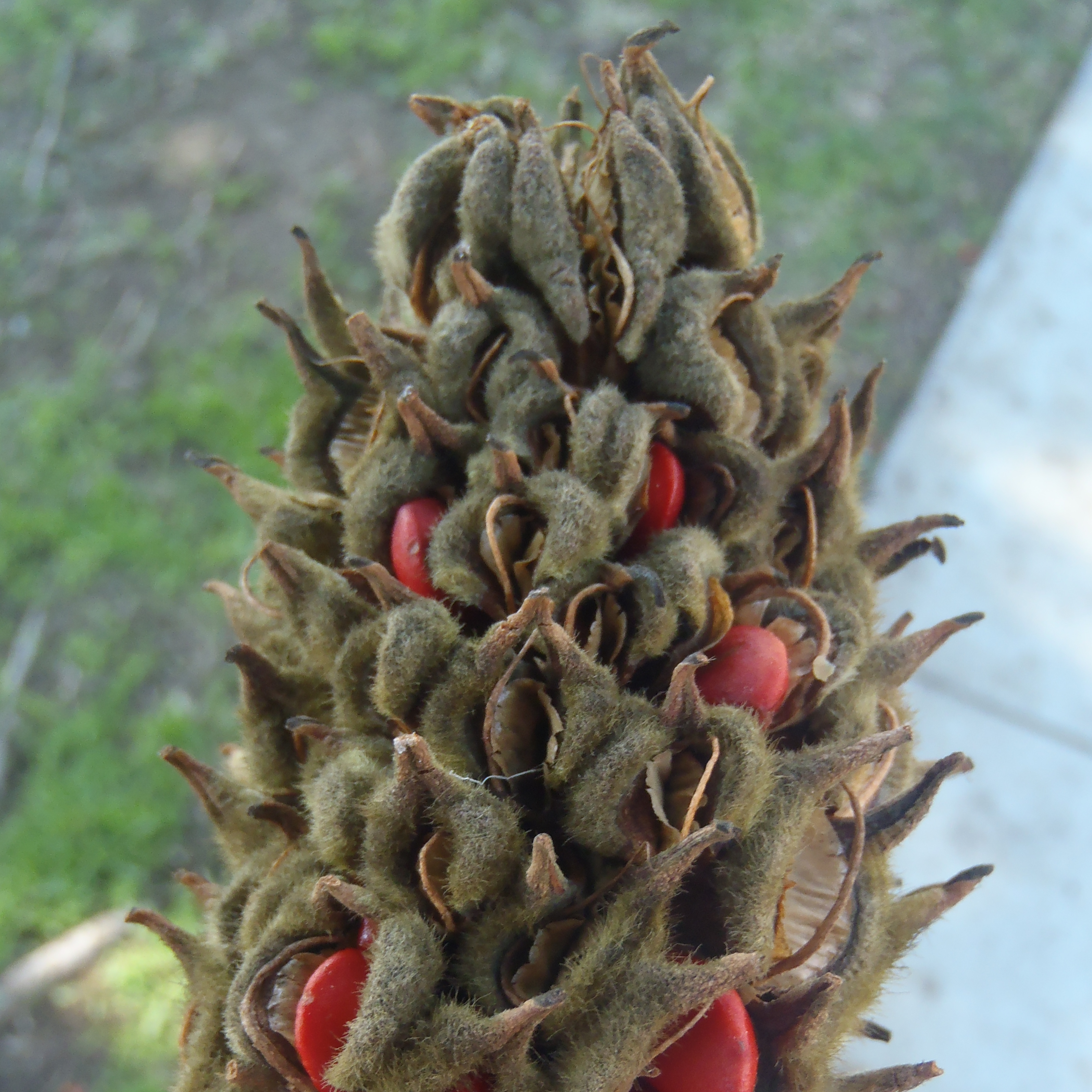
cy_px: 699
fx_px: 1570
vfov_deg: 38.0
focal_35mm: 44
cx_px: 549
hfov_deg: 38.3
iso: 200
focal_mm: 6.64
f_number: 4.7
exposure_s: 1/40
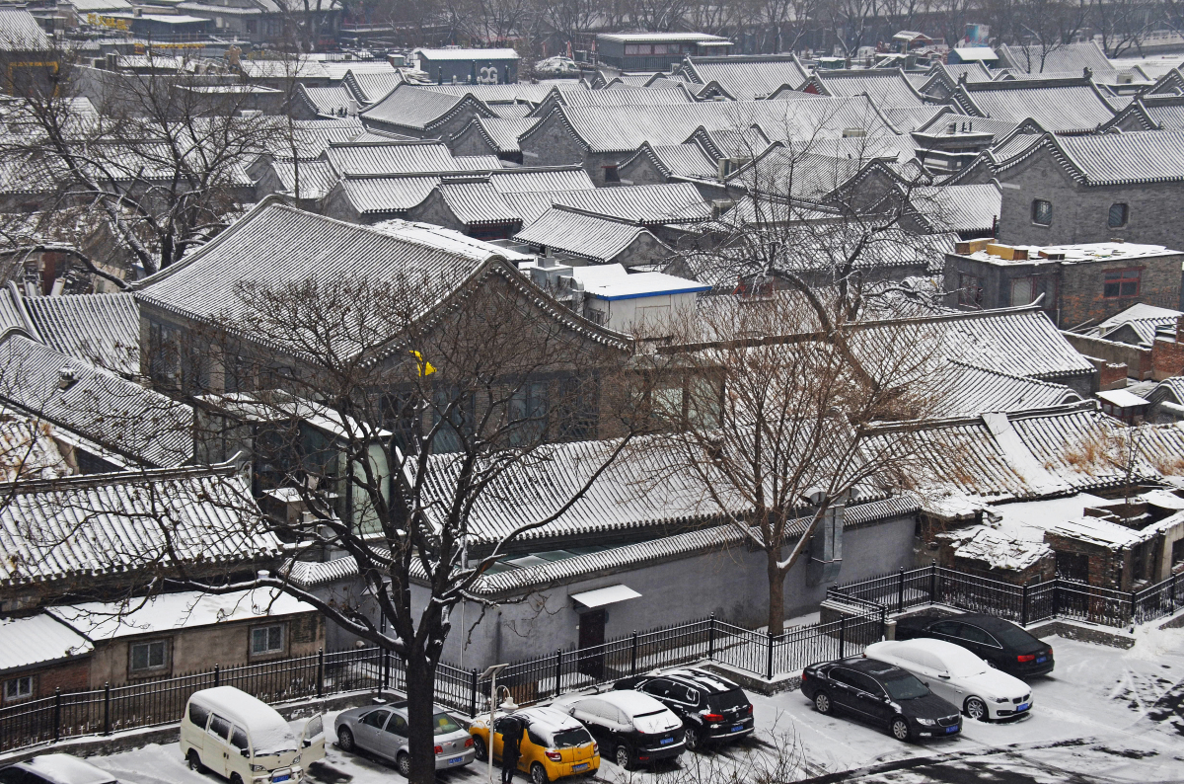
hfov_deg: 22.7
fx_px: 2953
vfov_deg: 15.1
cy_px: 392
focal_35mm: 90
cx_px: 592
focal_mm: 60
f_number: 8
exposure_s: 1/640
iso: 200
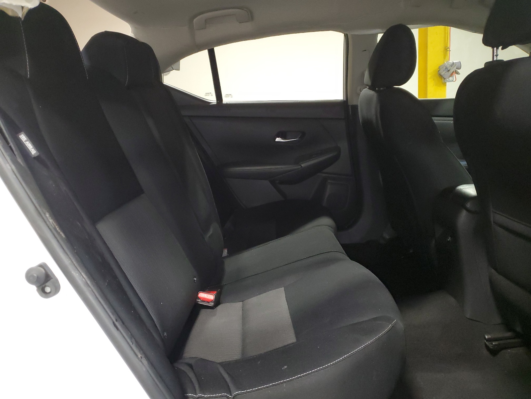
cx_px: 266
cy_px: 200
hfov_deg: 67.3
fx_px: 399
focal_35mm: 26
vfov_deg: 53.1
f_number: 1.5
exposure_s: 1/40
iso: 310
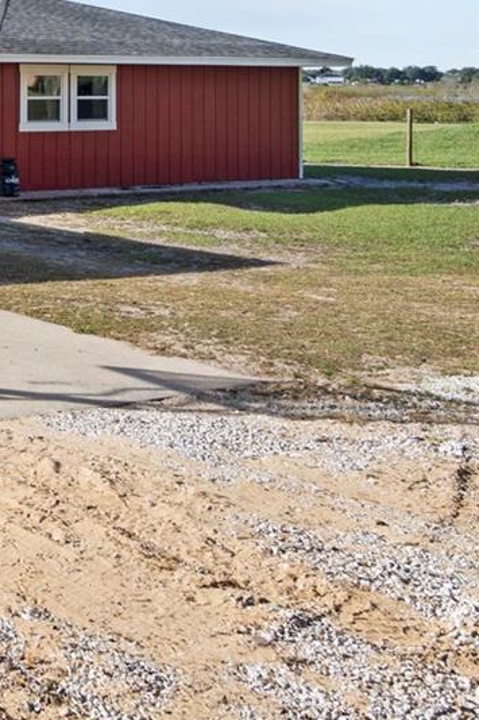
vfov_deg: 34.8
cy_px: 72
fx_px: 1078
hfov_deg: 19.3
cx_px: -366
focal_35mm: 54
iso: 100
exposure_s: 1/60
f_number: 8
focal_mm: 12
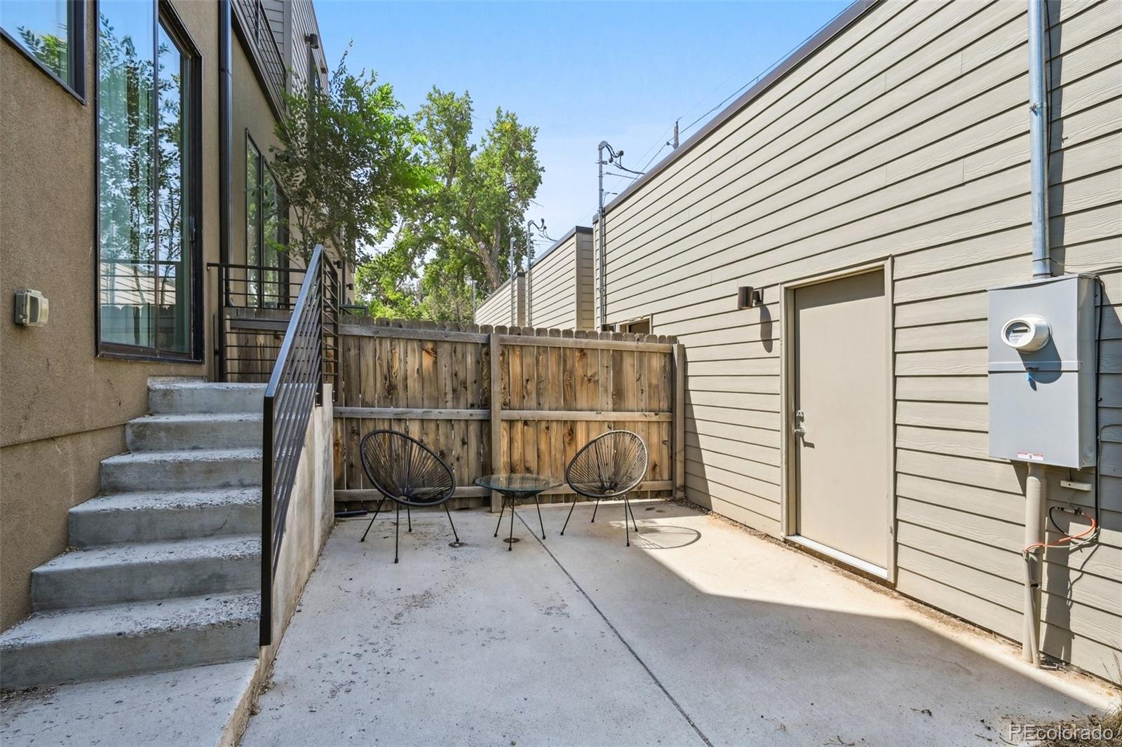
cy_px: 374
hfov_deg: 96.7
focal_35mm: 16
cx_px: 561
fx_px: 499
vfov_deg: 73.7
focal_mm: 16
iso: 400
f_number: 10
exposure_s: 1/250
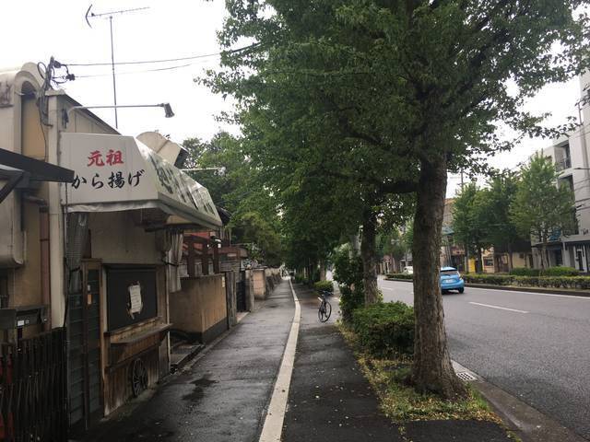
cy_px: 221
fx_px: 494
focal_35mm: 29
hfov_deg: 61.7
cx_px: 295
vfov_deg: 48.2
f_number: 2.2
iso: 40
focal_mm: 4.15
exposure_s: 1/120
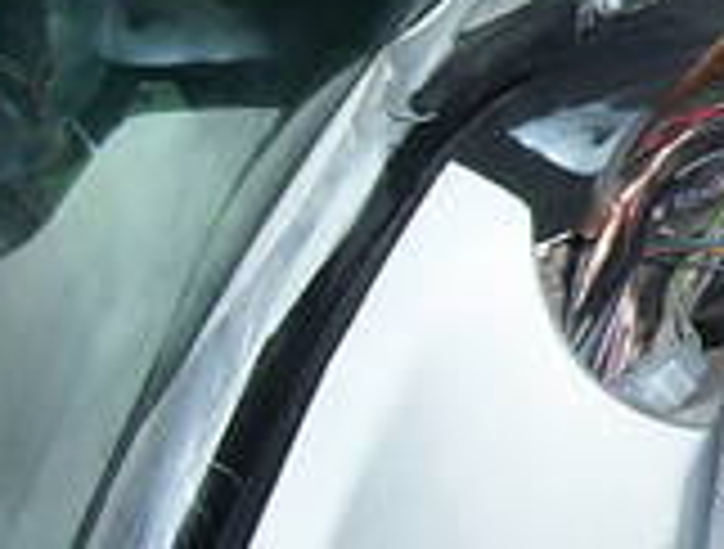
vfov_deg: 9.3
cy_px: 56
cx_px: 1124
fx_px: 3359
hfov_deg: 11.7
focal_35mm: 160
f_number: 2.73
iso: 140
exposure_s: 1/60
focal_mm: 5.77
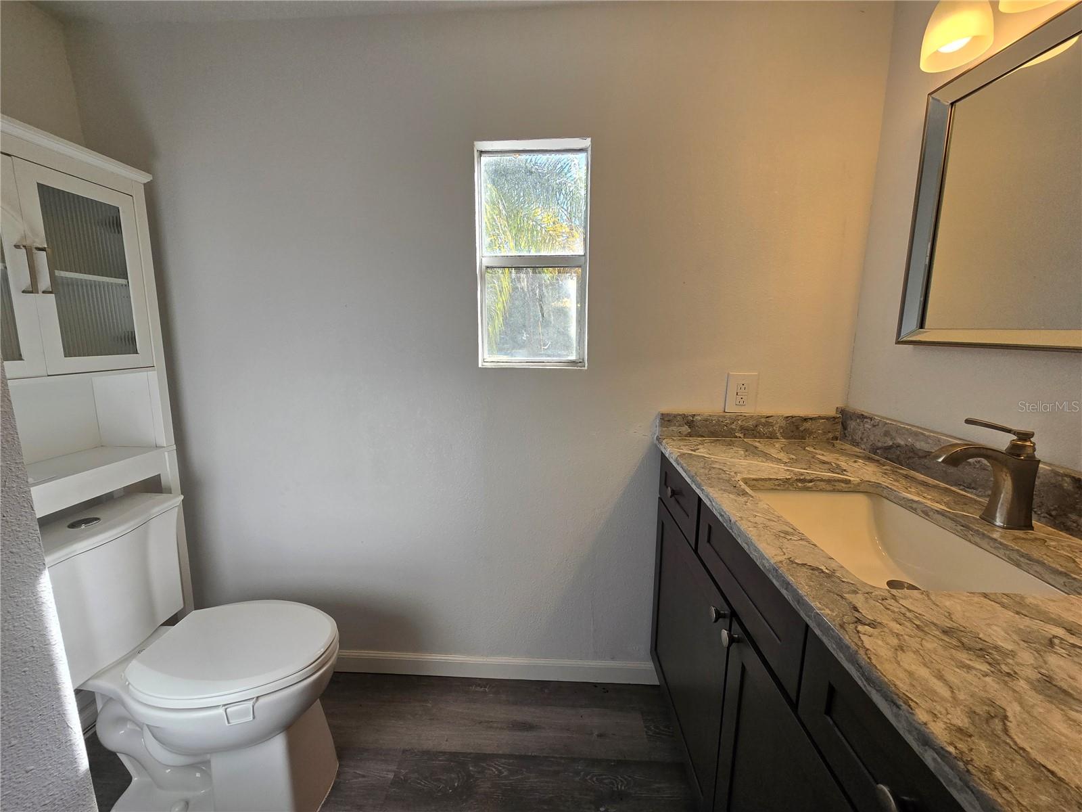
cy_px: 406
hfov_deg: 106.2
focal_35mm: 13
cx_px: 541
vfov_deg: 89.9
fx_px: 406
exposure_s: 1/719
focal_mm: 2.2
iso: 100
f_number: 2.2
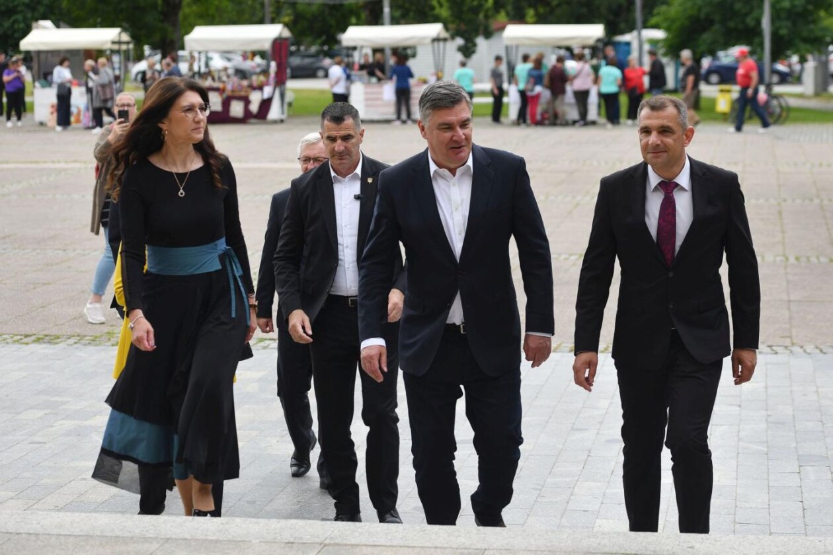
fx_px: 1620
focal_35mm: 70
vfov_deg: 19.5
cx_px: 416
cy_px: 278
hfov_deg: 28.8
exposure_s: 1/1000
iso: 100
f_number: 5
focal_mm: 70
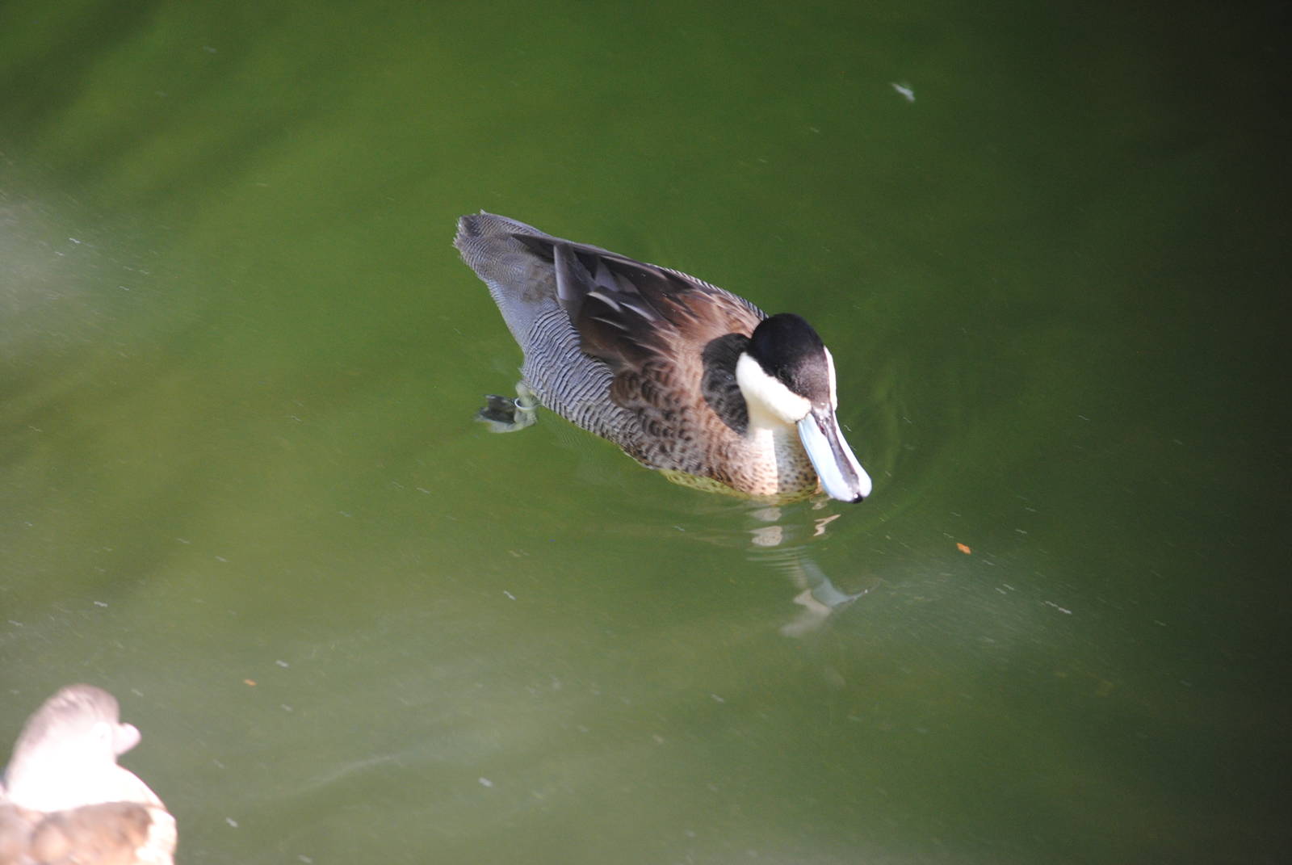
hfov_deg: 8.3
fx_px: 8893
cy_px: 432
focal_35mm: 248
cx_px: 646
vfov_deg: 5.6
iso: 400
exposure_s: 1/40
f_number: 5
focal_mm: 165
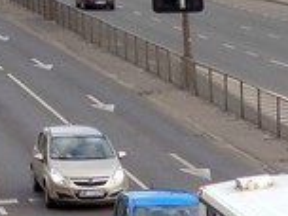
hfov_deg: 8.4
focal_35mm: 226
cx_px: 549
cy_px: 472
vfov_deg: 6.3
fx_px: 1880
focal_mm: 7.8
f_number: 3.9
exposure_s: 1/320
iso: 125
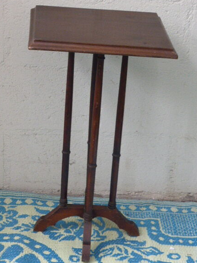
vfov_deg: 19.5
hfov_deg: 14.6
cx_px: 97
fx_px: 767
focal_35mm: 101
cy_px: 139
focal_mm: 15.1
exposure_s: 1/20
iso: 400
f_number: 5.2
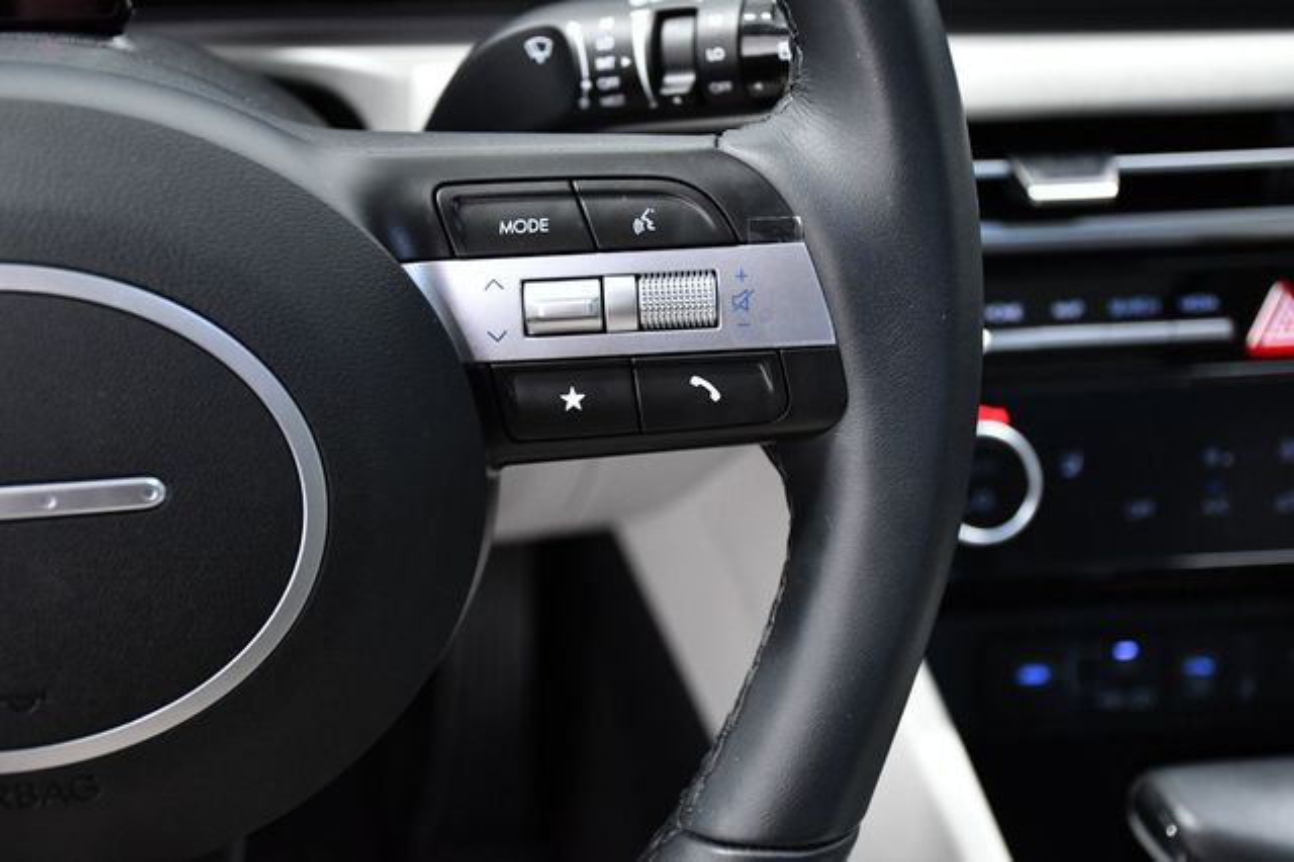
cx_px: 647
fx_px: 2048
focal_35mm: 57
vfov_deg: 23.8
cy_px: 431
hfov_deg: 35.1
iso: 2500
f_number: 5
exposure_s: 1/100
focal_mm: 38
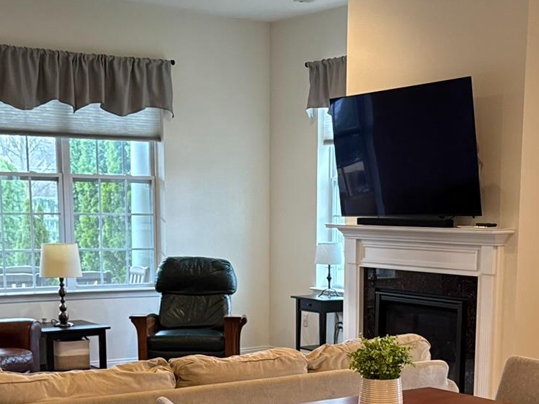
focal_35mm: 67
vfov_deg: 21.4
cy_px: 363
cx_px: 297
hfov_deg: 29.0
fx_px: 1043
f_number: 1.78
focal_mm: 6.76
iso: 250
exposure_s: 1/60
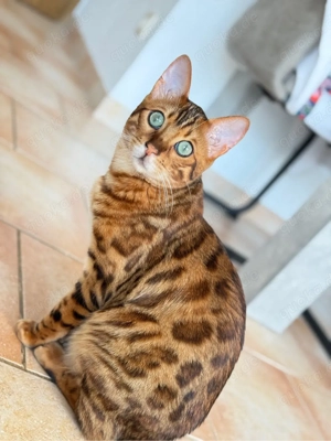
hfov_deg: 30.3
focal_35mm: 48
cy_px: 220
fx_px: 612
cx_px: 166
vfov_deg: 39.7
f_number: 1.78
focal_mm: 6.76
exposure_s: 1/87
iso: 160
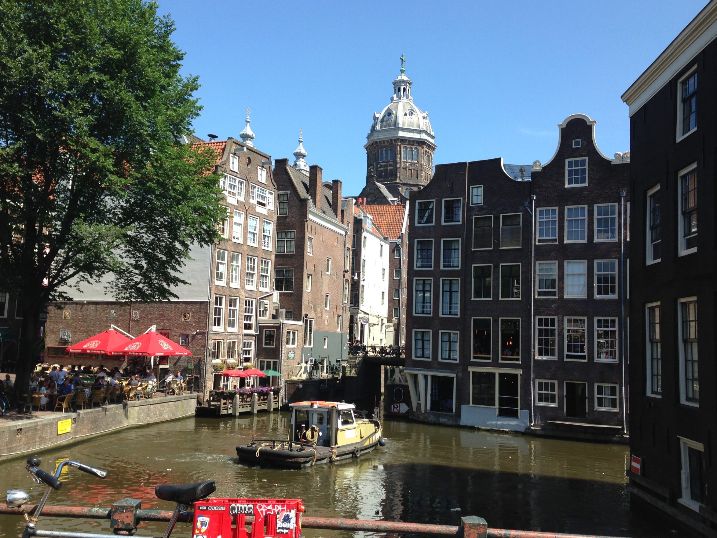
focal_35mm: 36
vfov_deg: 39.7
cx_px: 349
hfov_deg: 51.4
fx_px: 746
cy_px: 271
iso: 50
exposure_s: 1/834
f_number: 2.4
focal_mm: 4.12
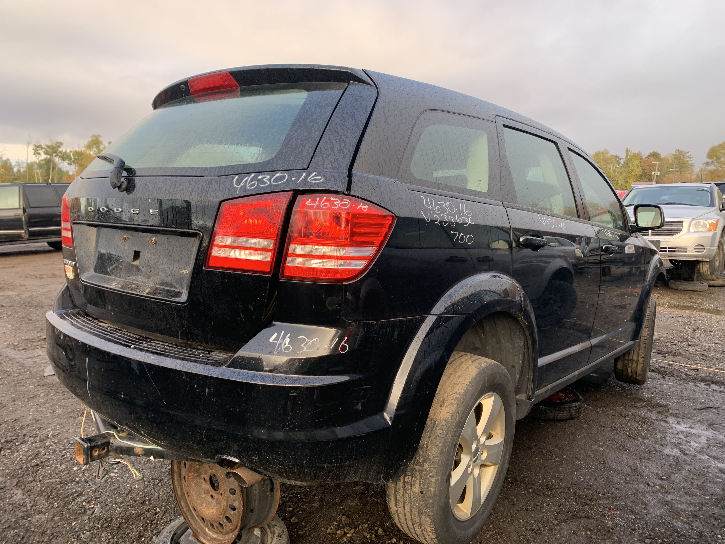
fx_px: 545
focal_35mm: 26
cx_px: 362
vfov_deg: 53.1
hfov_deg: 67.3
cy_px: 272
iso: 25
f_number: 1.8
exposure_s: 1/122
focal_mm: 4.25
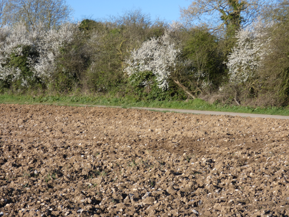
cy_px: 108
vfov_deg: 16.4
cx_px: 144
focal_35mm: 90
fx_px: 751
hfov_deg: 21.8
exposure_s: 1/250
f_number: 4.7
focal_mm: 16
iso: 80
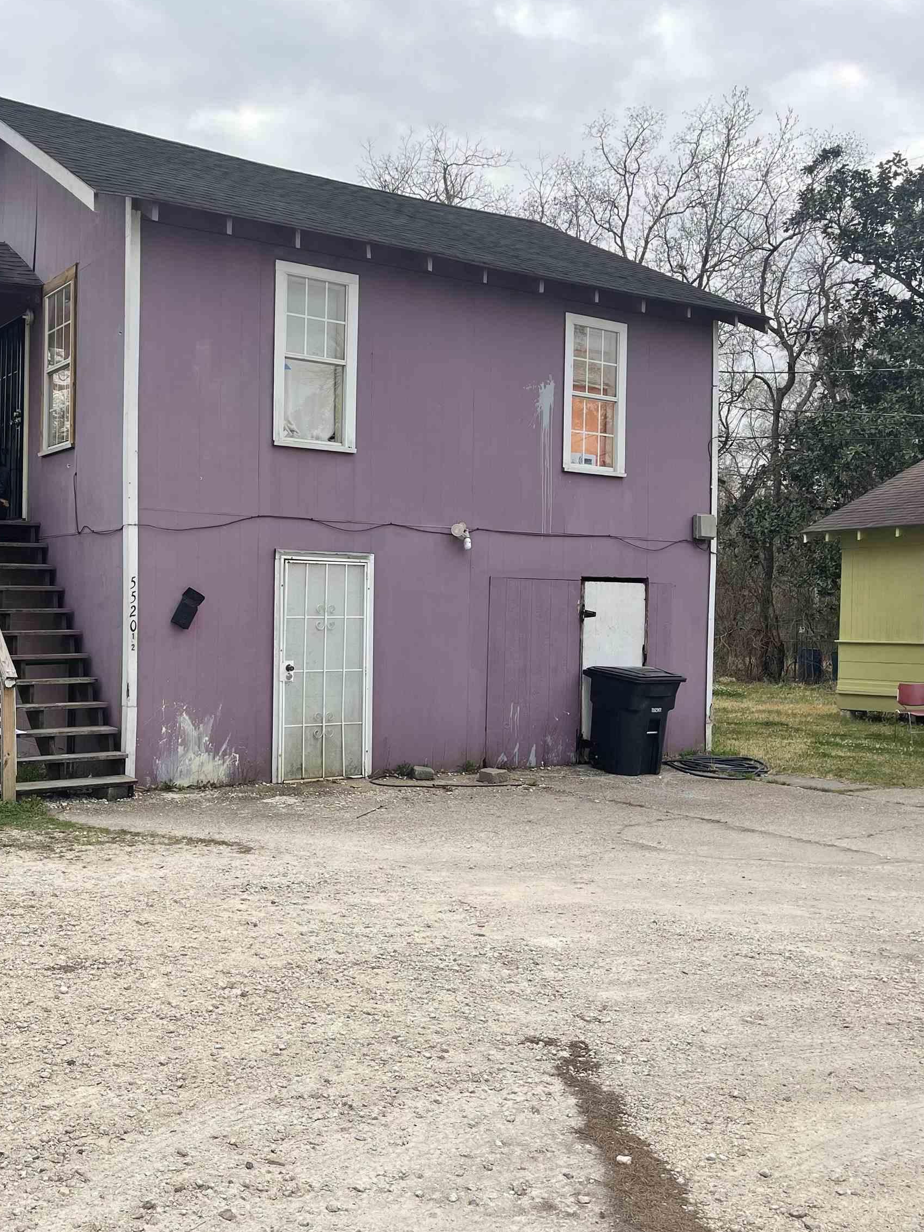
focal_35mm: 34
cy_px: 621
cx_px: 301
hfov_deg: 41.2
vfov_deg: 54.0
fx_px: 1210
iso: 32
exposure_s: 1/341
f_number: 1.6
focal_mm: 5.1
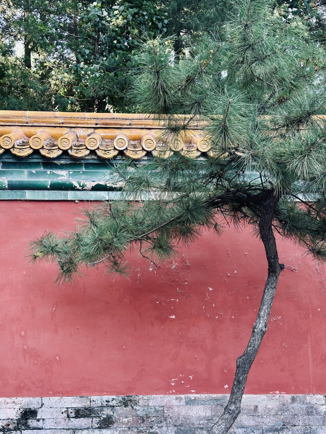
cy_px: 217
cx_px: 163
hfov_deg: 30.3
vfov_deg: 39.7
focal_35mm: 48
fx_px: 603
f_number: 1.8
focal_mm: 6.9
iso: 80
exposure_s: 1/61
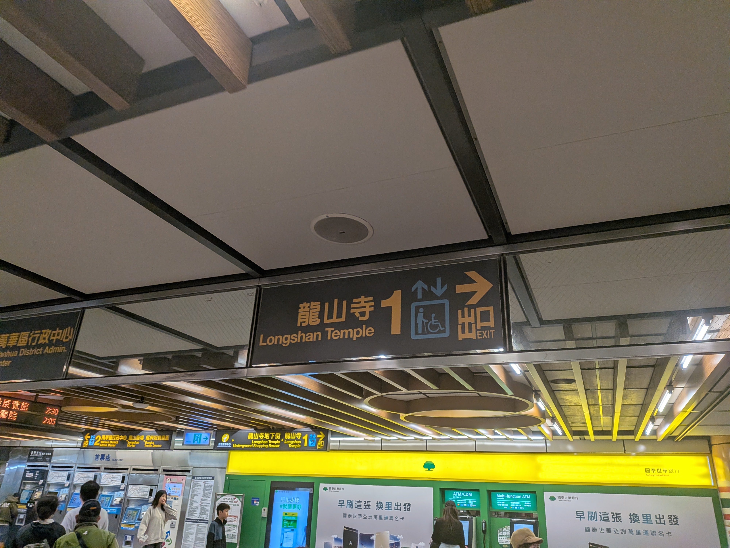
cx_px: 365
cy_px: 274
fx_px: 506
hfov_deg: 71.6
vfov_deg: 56.8
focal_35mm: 24
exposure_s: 1/100
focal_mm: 4.53
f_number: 1.7
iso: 58
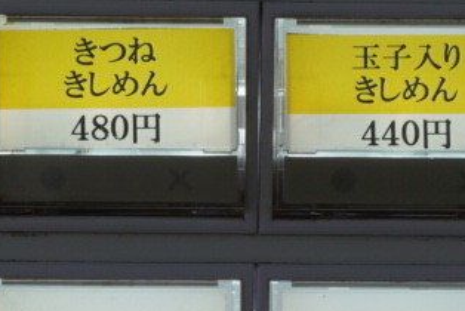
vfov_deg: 6.2
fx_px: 2890
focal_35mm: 224
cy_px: 241
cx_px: -86
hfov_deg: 9.1
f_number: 8
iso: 100
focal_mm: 29
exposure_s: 1/160
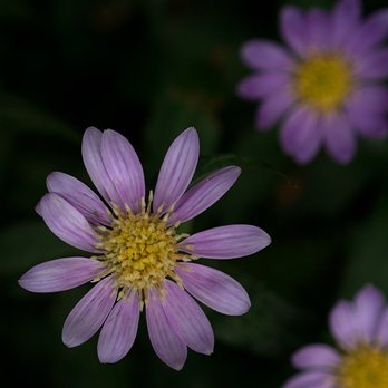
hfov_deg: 21.6
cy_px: 262
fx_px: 1014
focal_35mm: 80
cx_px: 146
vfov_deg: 21.6
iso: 100
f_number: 2.8
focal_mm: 24.2
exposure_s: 1/200
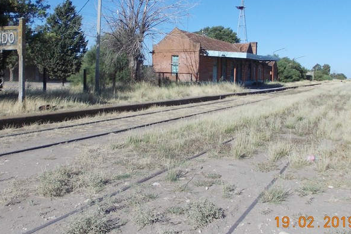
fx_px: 370
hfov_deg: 50.5
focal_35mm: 38
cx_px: 150
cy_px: 91
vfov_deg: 34.9
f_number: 5.4
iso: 80
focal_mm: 4
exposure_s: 1/320
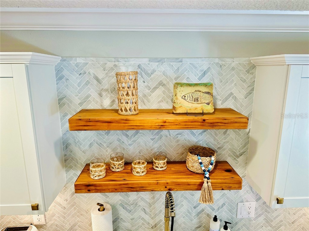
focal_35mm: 24
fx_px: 214
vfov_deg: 56.8
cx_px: 154
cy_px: 116
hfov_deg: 71.6
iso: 160
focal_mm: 6.86
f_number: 1.78
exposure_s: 1/120
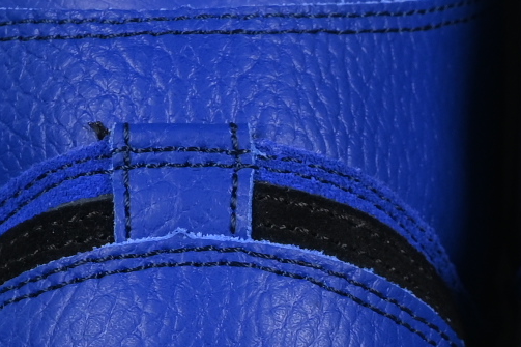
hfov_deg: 5.0
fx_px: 6004
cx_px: 493
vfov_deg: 3.3
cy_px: 319
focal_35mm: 415
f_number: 7.1
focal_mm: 50
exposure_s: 1/60
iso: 160
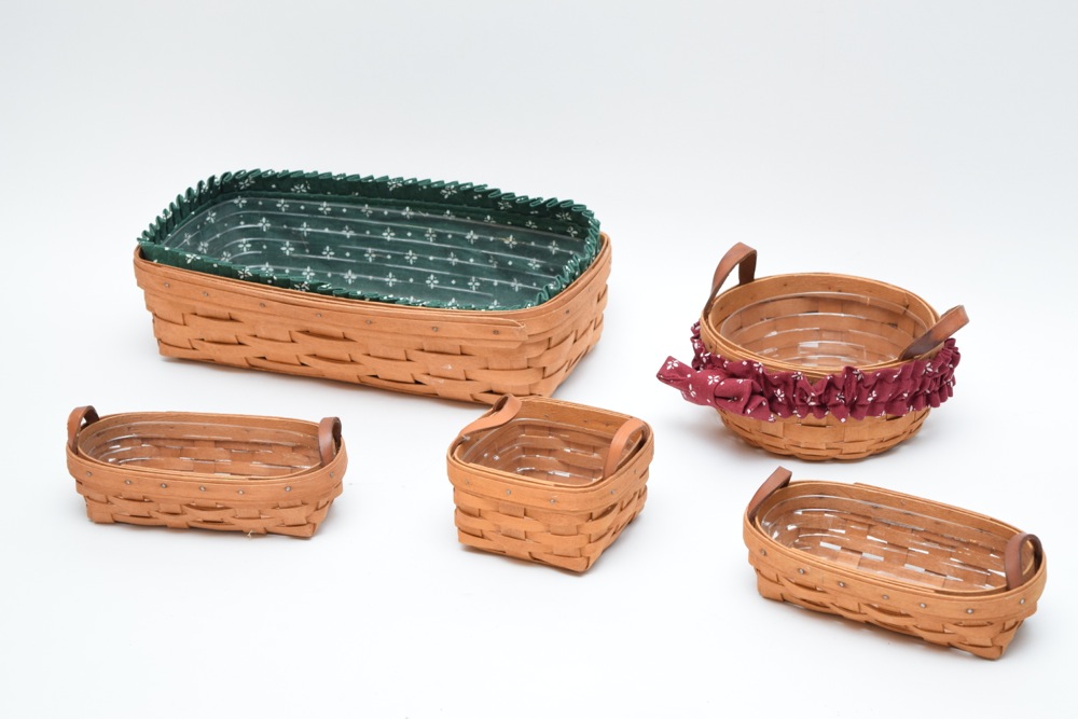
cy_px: 360
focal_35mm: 82
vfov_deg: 16.6
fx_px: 2471
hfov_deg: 24.6
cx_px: 539
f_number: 5.6
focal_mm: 55
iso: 1100
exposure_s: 1/60
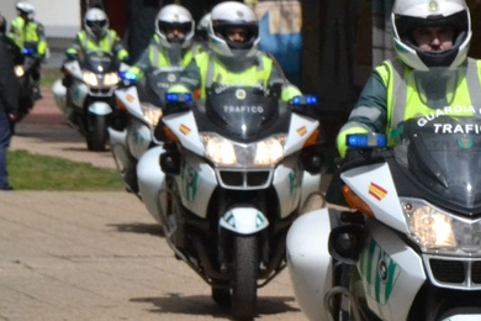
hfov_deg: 5.4
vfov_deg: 3.6
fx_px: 5120
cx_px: 549
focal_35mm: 383
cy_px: 283
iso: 3200
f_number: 16
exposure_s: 1/4000
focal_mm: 105
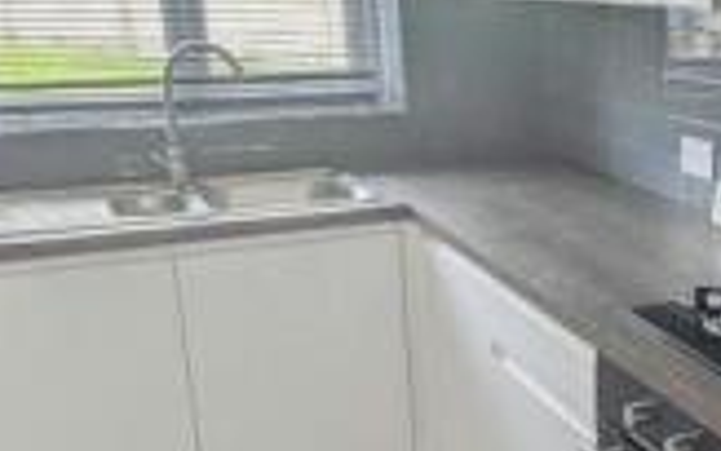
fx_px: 963
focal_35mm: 49
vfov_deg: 26.3
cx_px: 677
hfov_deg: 37.7
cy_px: 290
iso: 77
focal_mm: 1.95
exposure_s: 1/54.9
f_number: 2.2
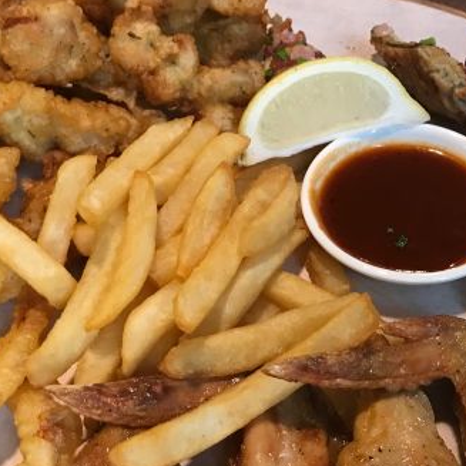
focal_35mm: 53
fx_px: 807
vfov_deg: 32.2
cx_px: 234
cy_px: 256
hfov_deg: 32.2
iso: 80
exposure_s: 1/17
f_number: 1.8
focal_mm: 3.99
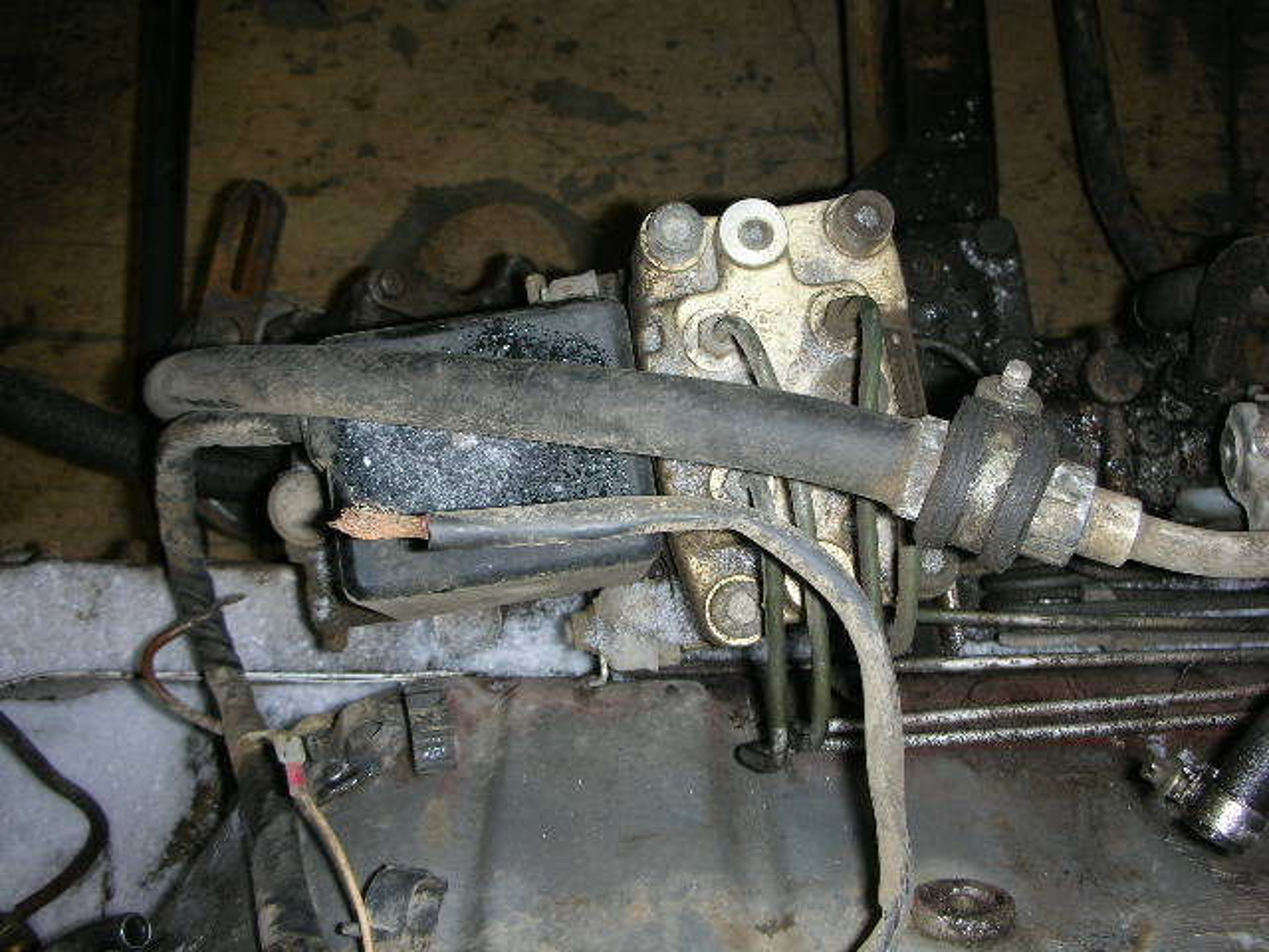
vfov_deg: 40.7
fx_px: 1283
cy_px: 476
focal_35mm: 35
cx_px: 634
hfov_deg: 52.6
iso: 50
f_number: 3
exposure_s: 1/60.1
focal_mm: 5.8
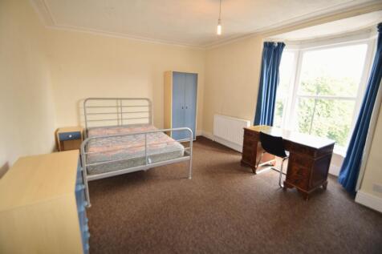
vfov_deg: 77.3
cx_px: 191
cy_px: 127
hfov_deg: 100.4
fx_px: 159
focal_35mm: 15
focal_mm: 10
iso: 400
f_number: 4
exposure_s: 1/80
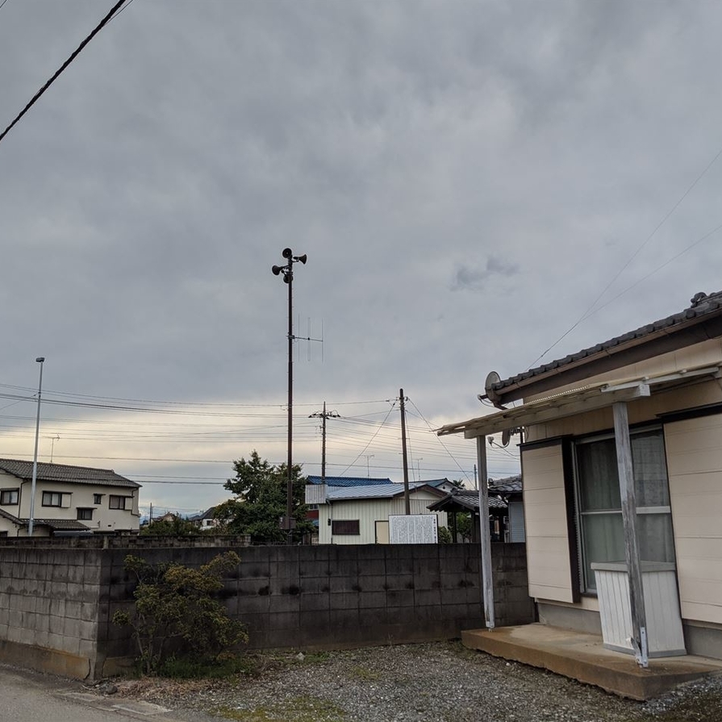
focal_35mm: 32
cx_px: 297
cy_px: 360
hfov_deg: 50.8
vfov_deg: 51.1
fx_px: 755
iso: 65
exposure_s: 1/3356
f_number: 1.73
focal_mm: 4.38
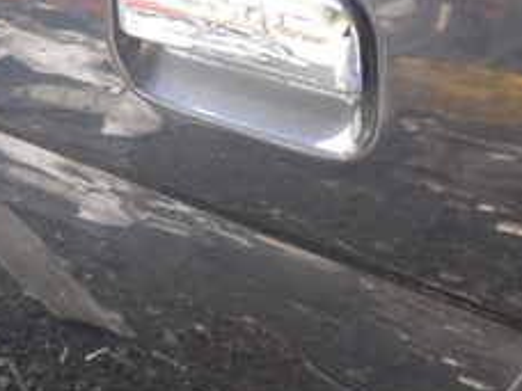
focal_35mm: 79
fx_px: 1191
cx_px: 110
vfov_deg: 18.5
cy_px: 94
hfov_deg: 24.4
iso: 320
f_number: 2.3
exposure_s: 1/30
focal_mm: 5.4
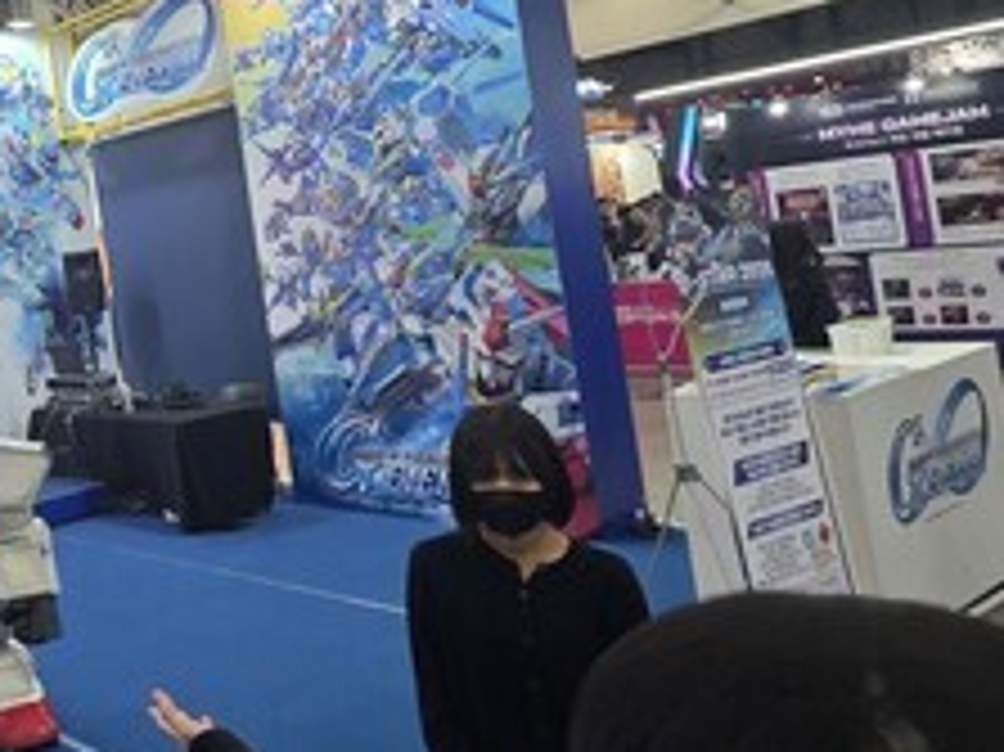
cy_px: 239
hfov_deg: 40.3
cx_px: -149
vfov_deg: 40.1
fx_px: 1015
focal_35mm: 35
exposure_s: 1/120
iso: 200
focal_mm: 2.2
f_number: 1.9
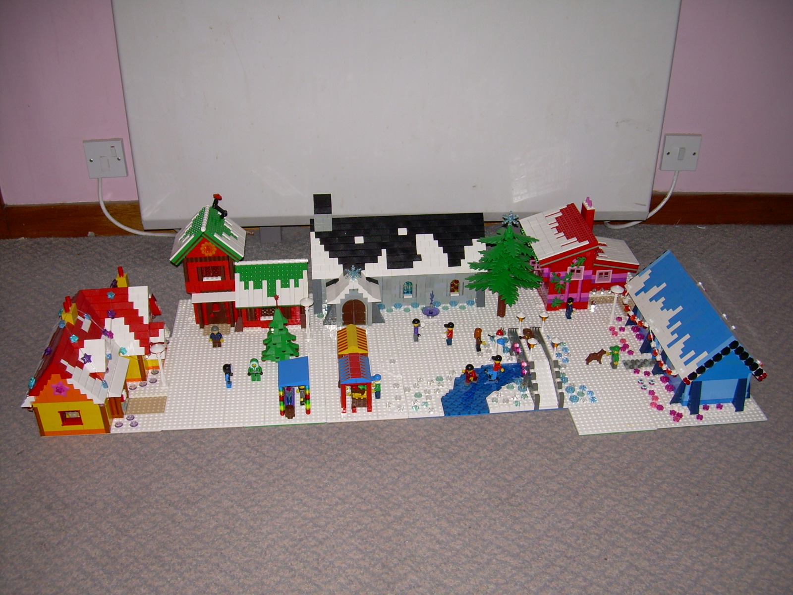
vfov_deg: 37.7
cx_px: 396
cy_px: 298
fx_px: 871
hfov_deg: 49.0
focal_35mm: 38
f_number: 2.8
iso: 50
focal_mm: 6.3
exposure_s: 1/60
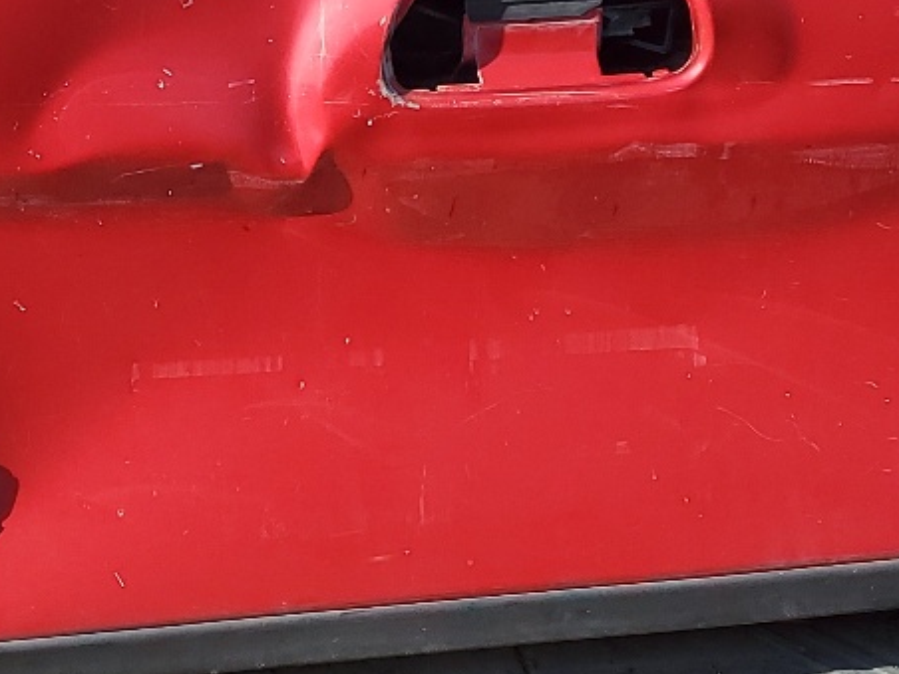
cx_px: 197
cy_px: 223
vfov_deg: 16.0
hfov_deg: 21.1
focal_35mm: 92
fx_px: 2389
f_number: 1.5
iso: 50
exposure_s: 1/1667
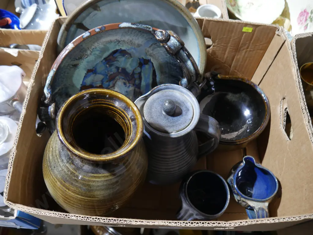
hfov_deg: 59.9
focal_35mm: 30
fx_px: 271
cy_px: 118
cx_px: 156
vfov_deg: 46.8
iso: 1000
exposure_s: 1/60
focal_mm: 15
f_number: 3.6
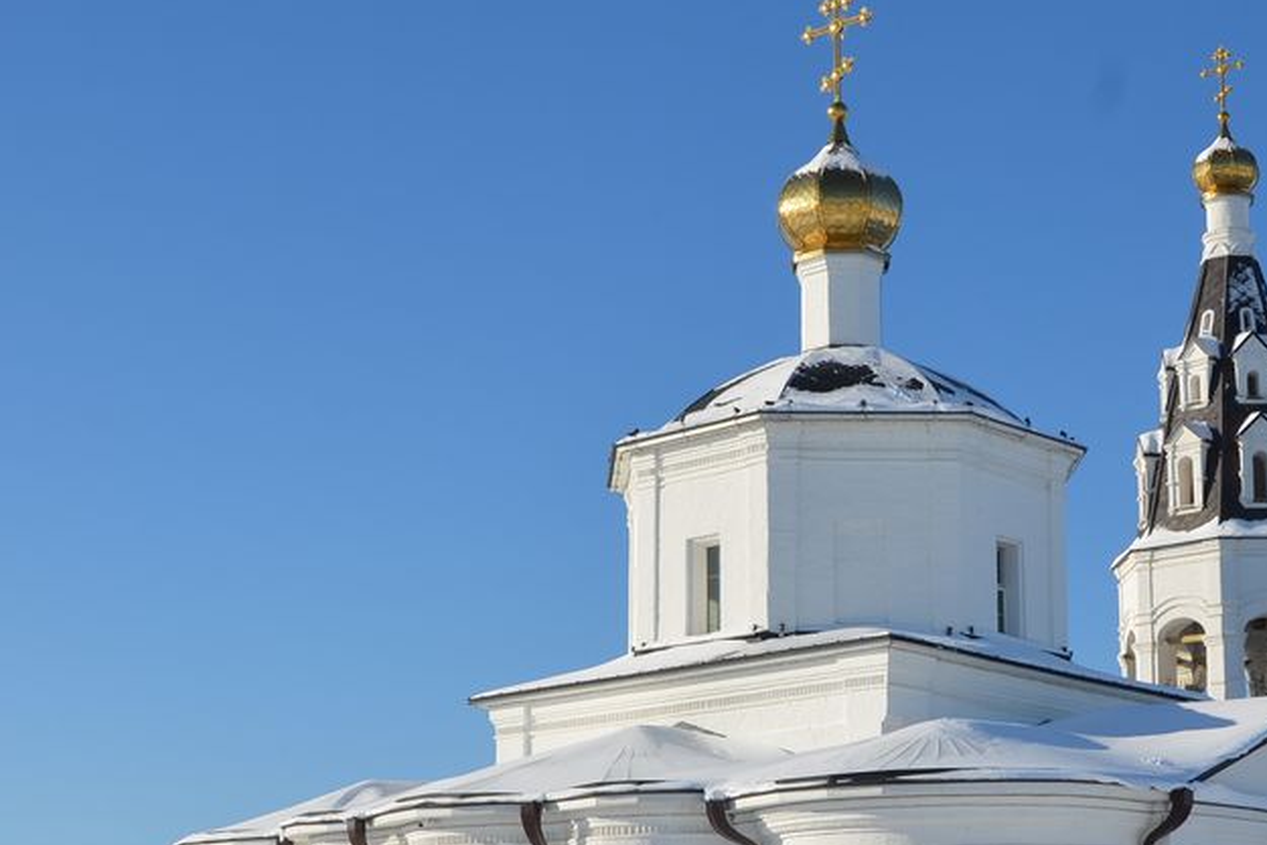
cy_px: 632
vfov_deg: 18.8
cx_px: 811
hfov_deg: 28.0
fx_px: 2533
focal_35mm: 72
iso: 100
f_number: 10
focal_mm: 25
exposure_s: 1/400
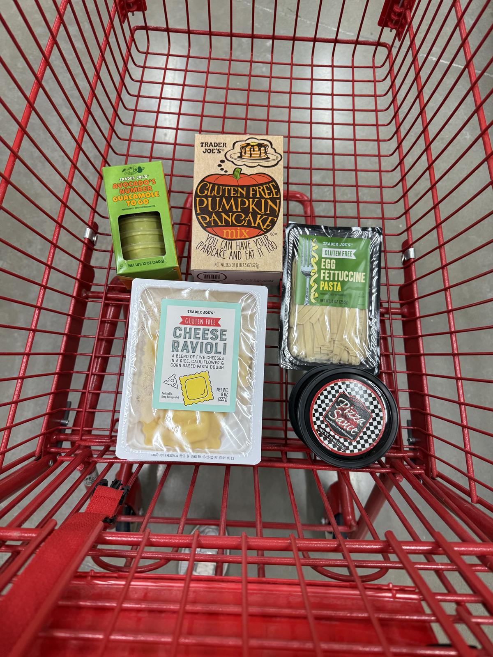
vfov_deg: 71.6
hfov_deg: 56.8
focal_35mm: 24
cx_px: 246
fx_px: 456
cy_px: 328
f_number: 1.78
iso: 100
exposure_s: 1/120
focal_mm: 6.76
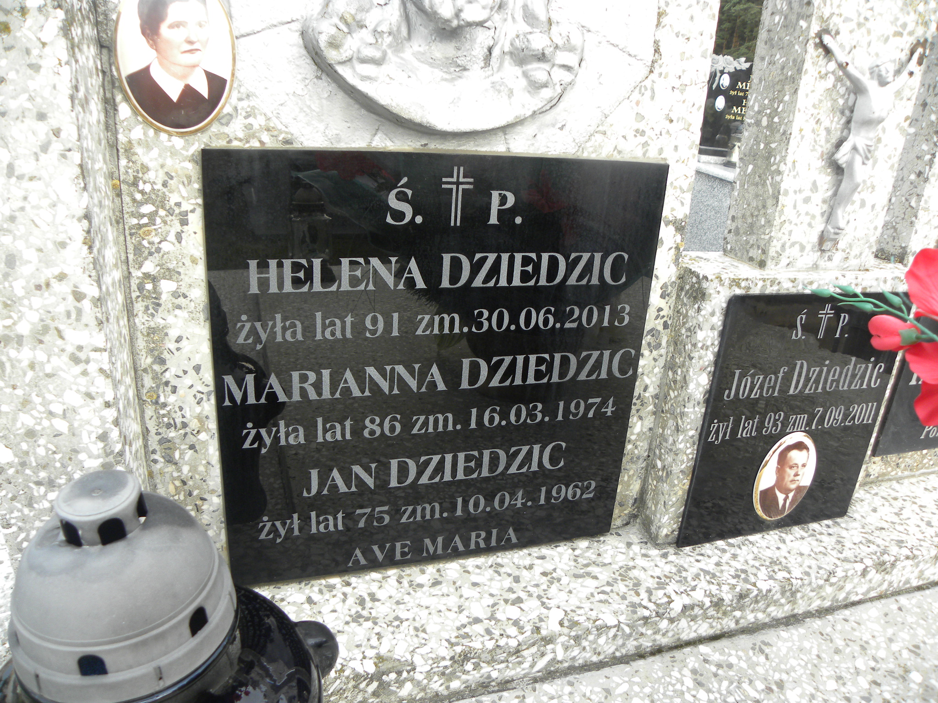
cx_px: 469
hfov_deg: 67.3
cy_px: 352
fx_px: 705
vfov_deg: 53.1
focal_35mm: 26
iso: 83
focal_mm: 4.6
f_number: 2.8
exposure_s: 1/59.7
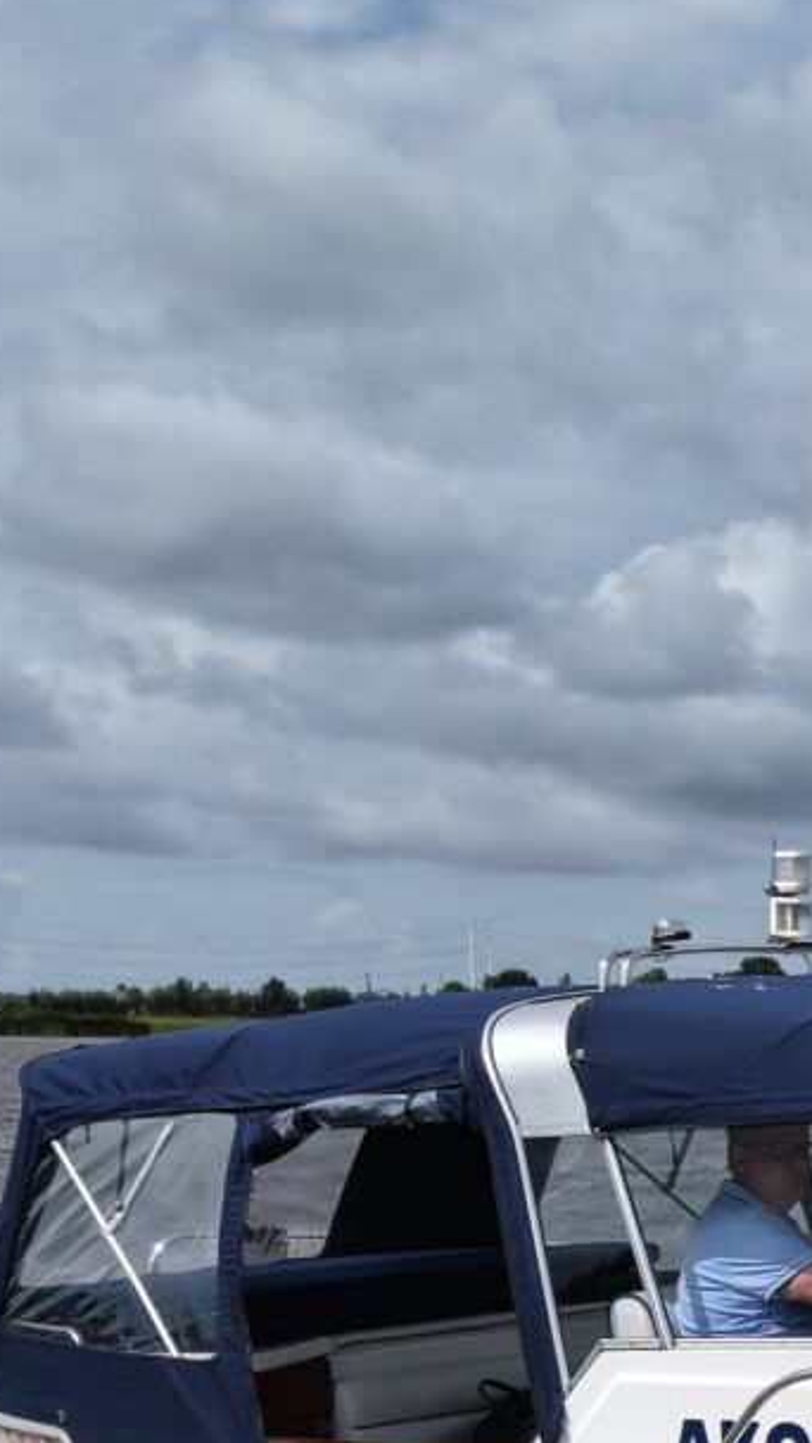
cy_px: 1386
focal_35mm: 86
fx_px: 3292
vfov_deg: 23.8
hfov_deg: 12.5
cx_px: 1579
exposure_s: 1/640
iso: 110
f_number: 1.8
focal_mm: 8.67
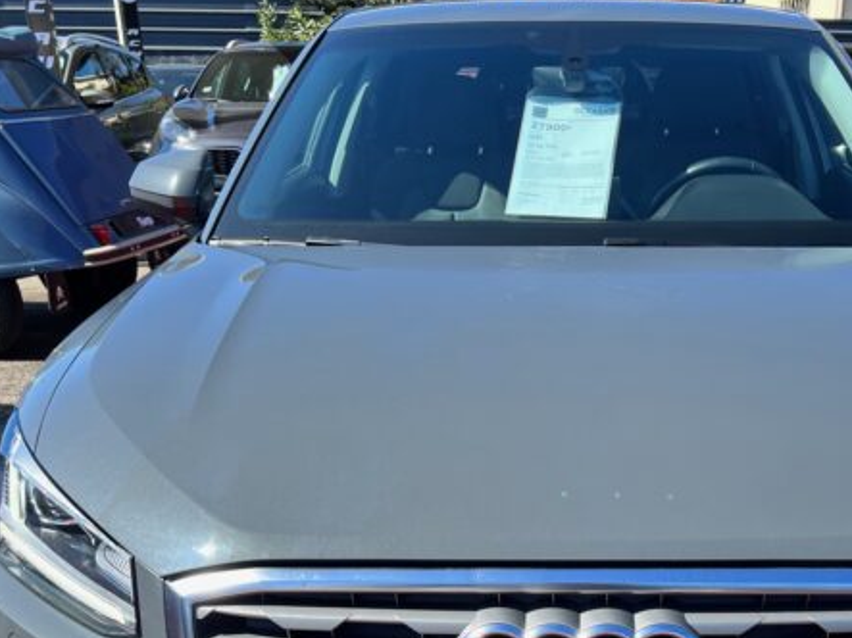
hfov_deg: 39.9
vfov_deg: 29.8
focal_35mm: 47
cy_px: 555
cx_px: 577
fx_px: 1156
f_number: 1.5
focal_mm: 5.7
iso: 50
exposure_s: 1/1621
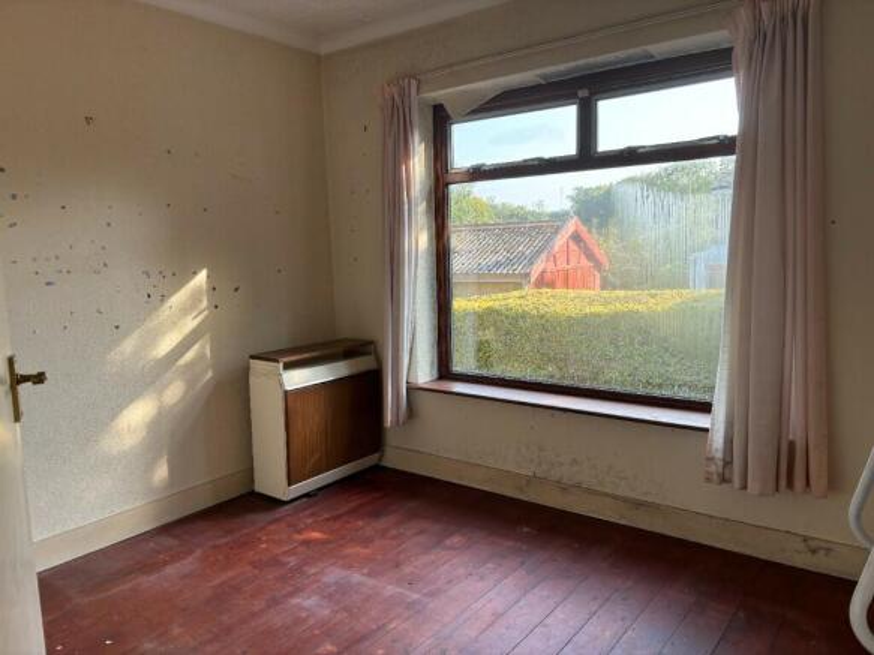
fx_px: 656
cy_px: 328
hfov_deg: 67.3
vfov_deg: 53.0
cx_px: 437
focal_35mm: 26
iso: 40
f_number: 1.6
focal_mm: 5.96
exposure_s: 1/179
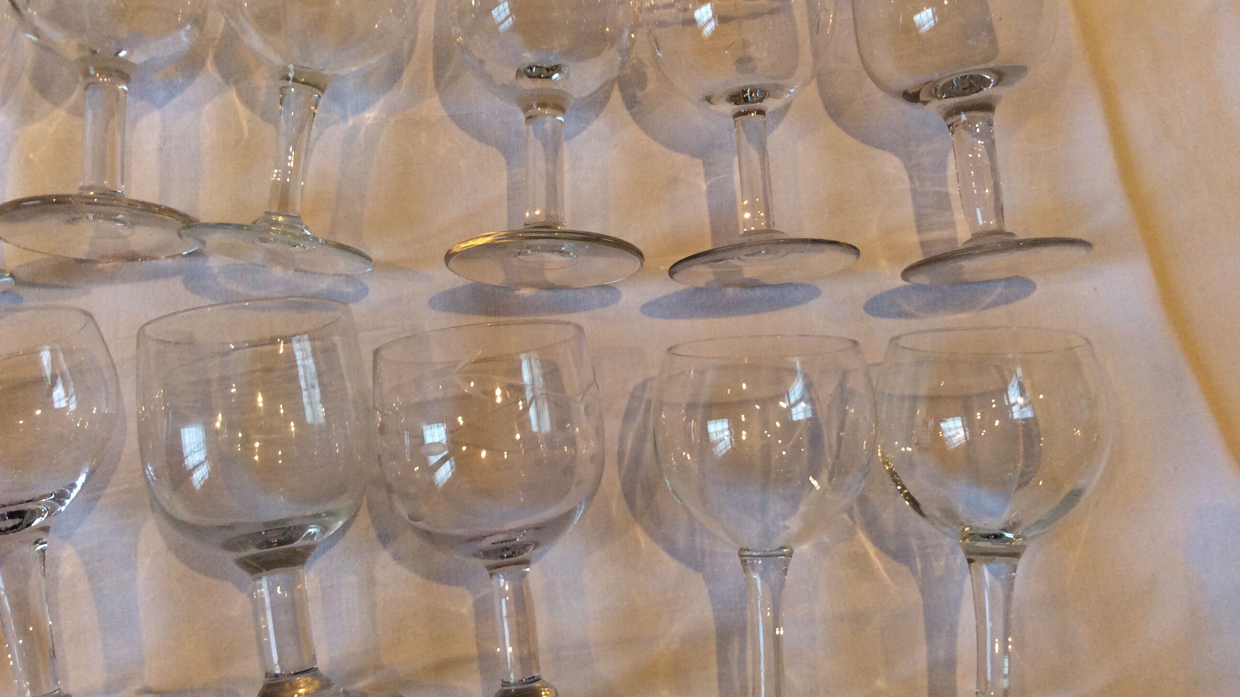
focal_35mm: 35
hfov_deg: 56.6
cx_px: 618
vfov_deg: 33.7
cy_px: 308
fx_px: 1151
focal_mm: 3.3
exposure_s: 1/25
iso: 80
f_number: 2.4
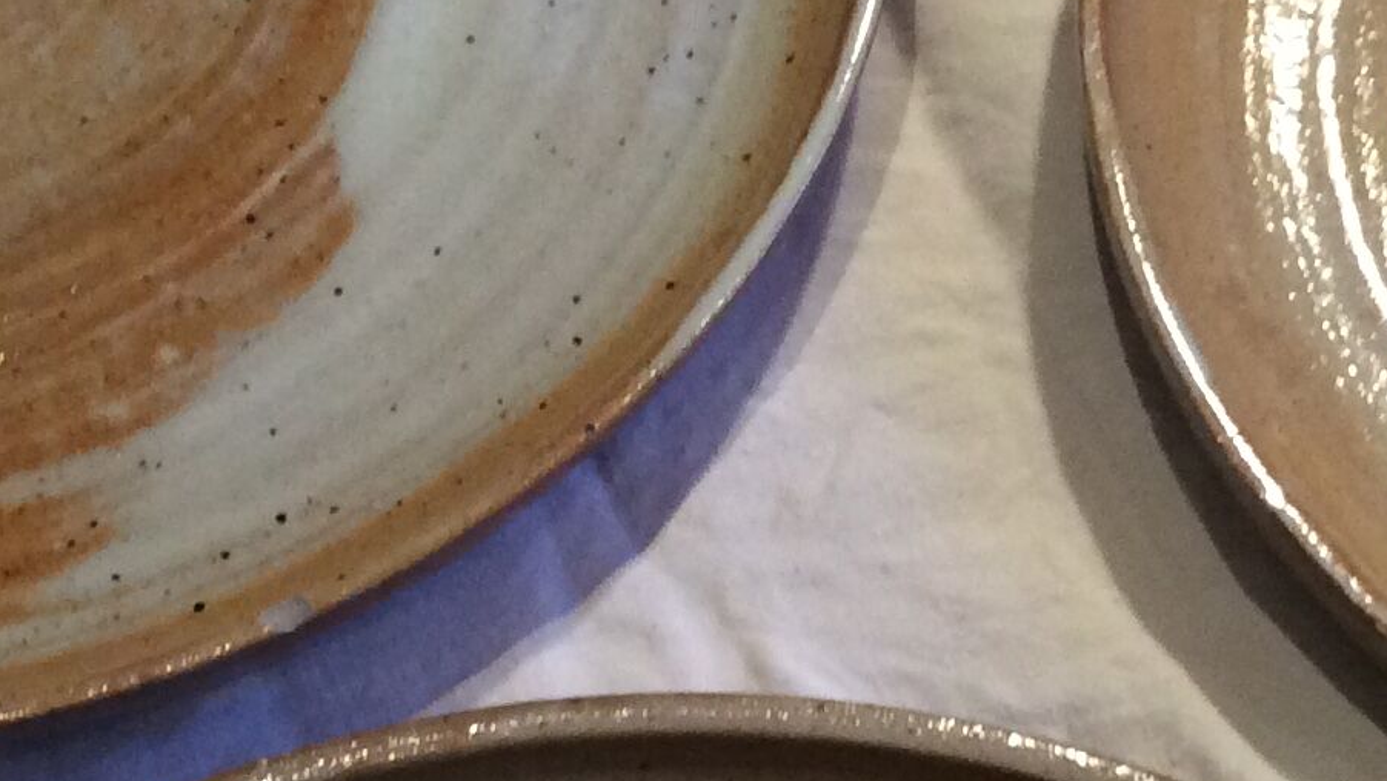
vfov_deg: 12.1
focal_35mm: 100
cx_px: 883
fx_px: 3679
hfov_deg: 21.3
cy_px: 589
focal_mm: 3.3
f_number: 2.4
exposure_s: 1/25
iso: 125
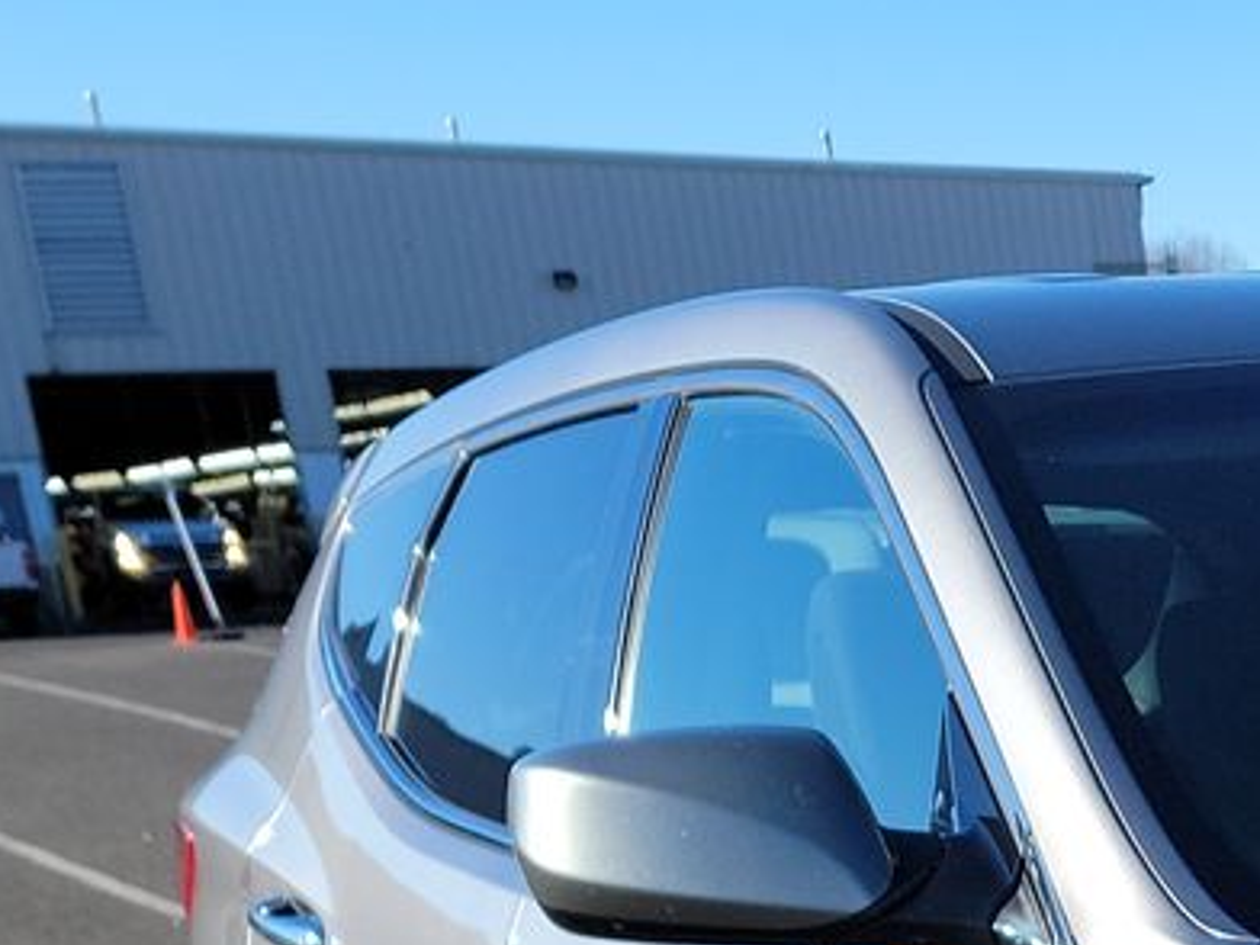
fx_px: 3567
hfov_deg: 17.5
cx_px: 2019
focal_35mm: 98
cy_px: 1732
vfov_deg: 13.5
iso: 50
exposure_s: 1/536
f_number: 1.8
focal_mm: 6.7
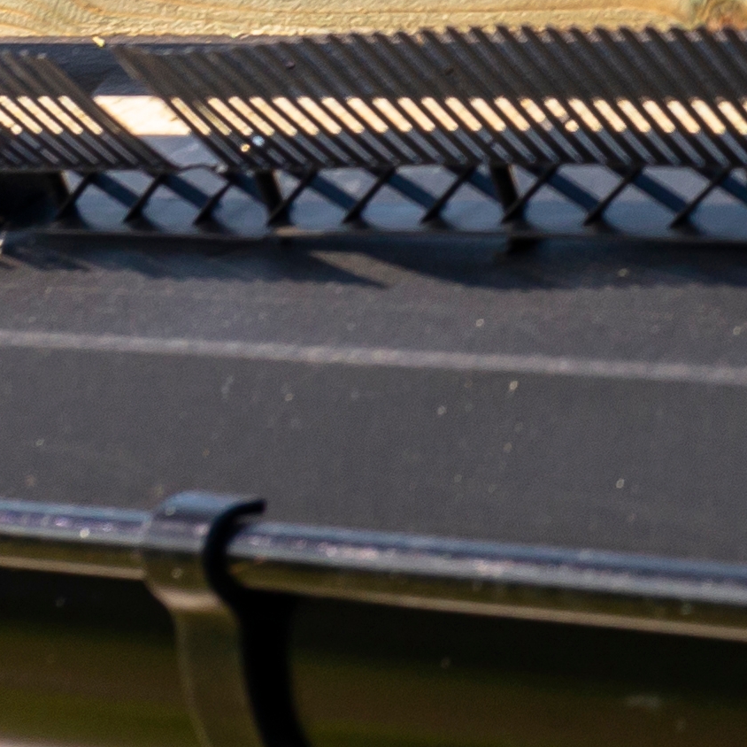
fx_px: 5176
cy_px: -755
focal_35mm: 212
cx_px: 1488
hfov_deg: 7.9
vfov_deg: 7.9
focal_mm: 35
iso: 200
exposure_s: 1/125
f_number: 8
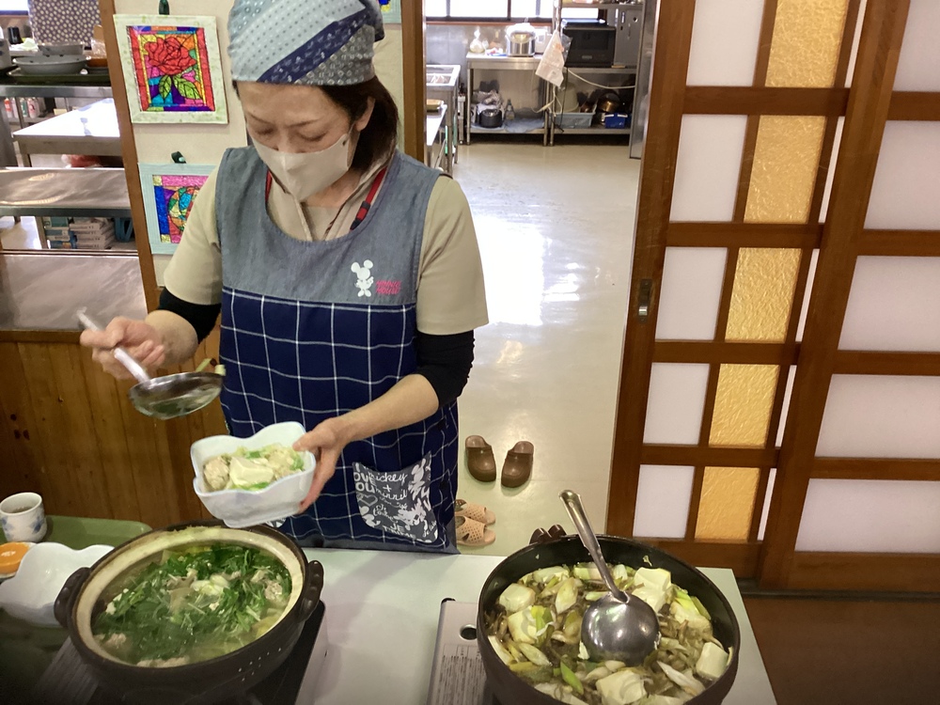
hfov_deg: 58.4
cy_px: 352
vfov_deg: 45.4
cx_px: 470
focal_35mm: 31
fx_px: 842
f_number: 2.4
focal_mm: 3.3
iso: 400
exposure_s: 1/60
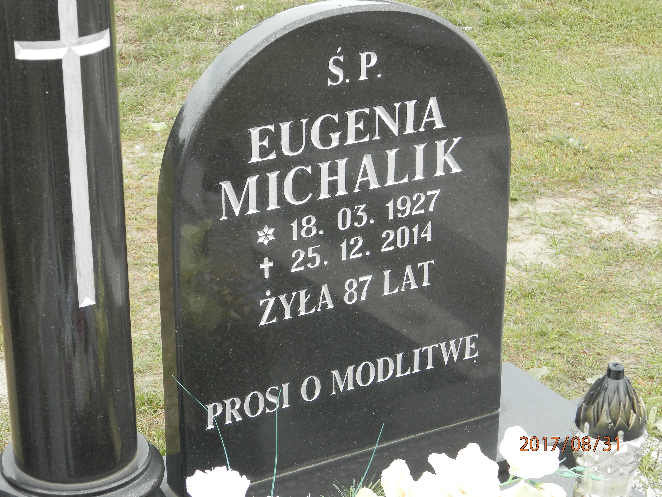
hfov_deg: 23.8
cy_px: 248
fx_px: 1568
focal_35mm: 82
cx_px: 331
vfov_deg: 18.0
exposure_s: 1/80
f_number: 4.2
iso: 80
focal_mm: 14.6
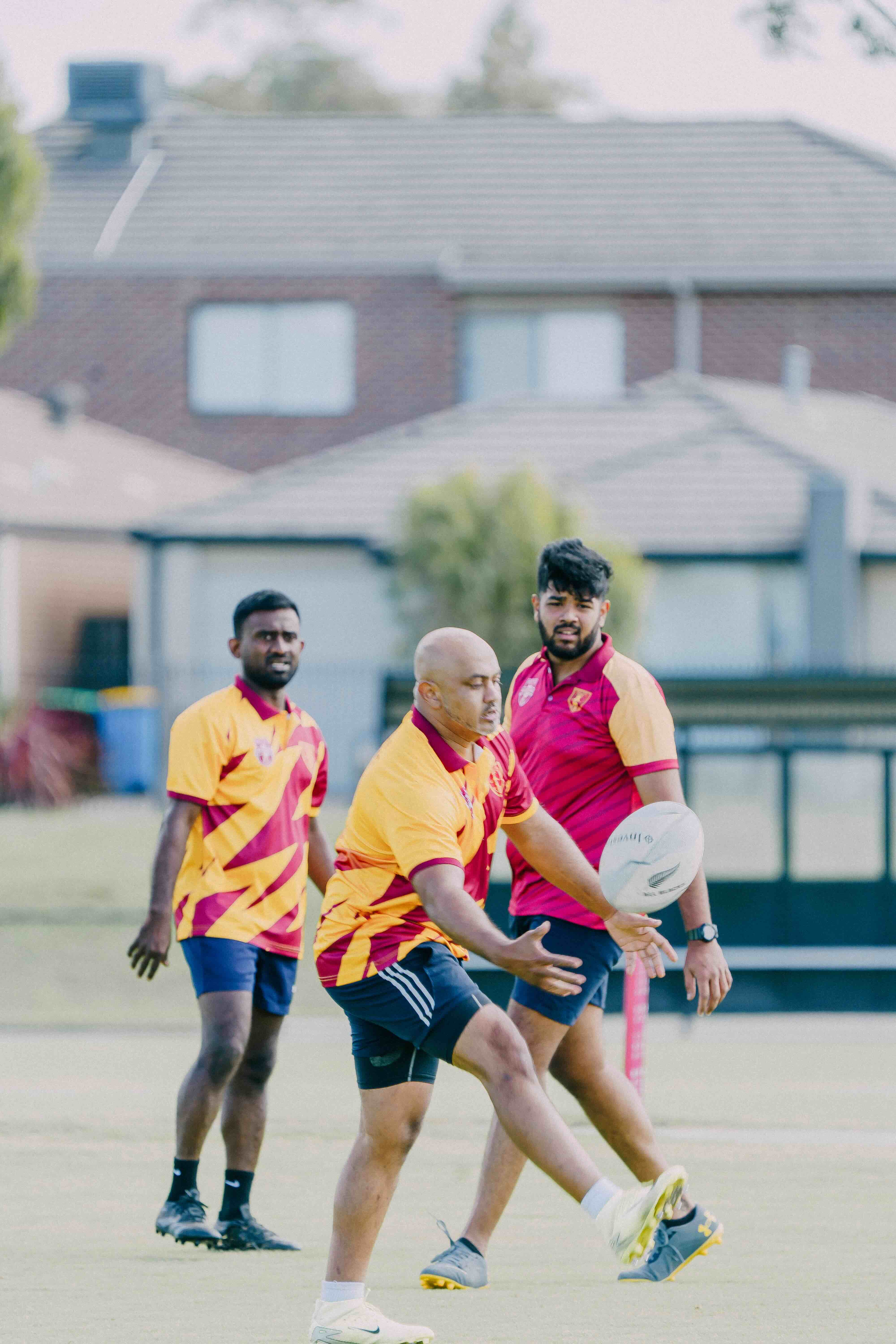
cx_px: 448
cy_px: 672
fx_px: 17023
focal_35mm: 456
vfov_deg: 4.5
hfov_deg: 3.0
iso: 200
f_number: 6.3
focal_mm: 456
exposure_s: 1/250
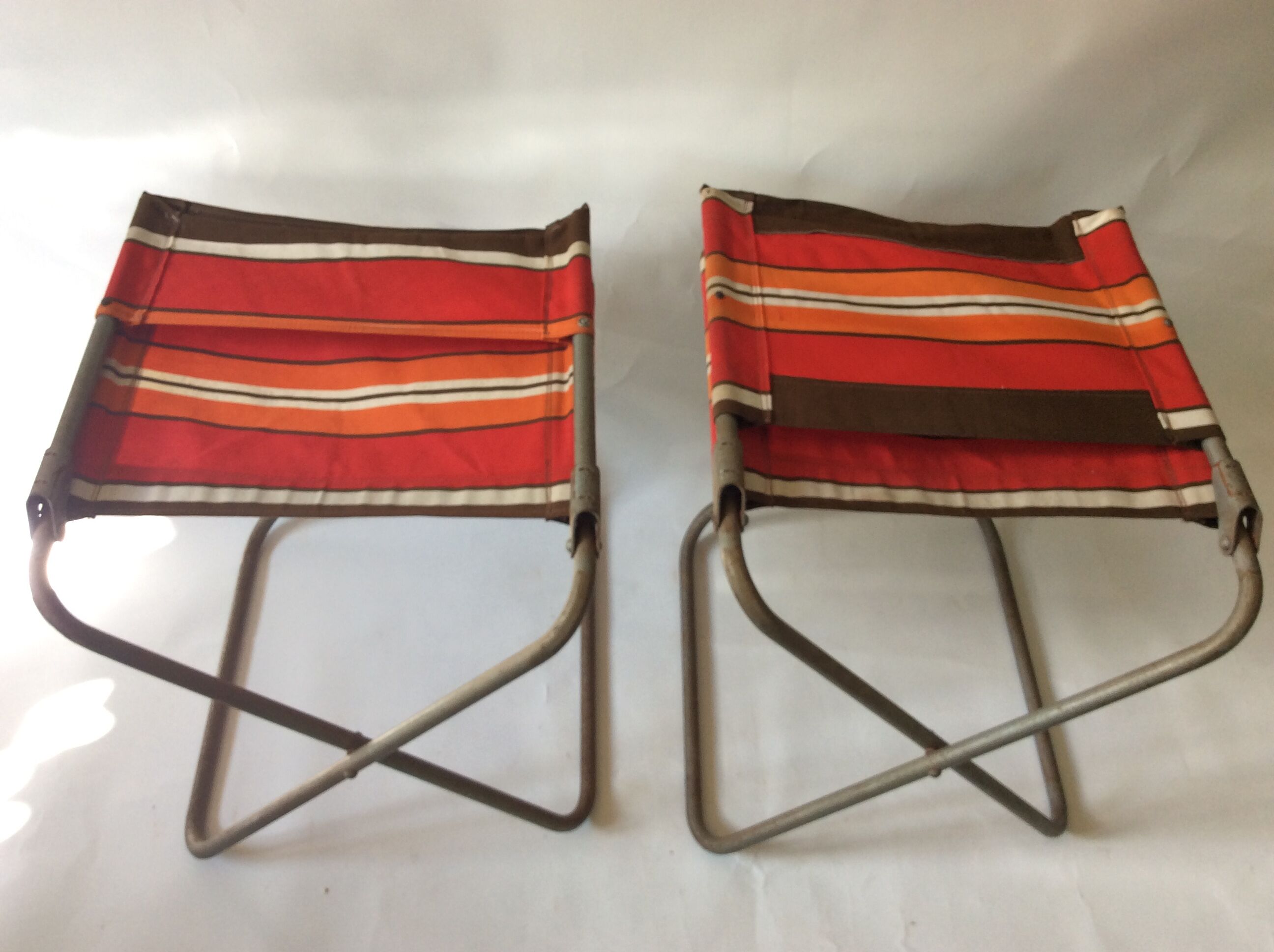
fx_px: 1176
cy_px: 476
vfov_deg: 44.1
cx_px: 637
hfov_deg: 56.9
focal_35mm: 32
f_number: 2.4
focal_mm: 3.3
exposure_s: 1/50
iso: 40
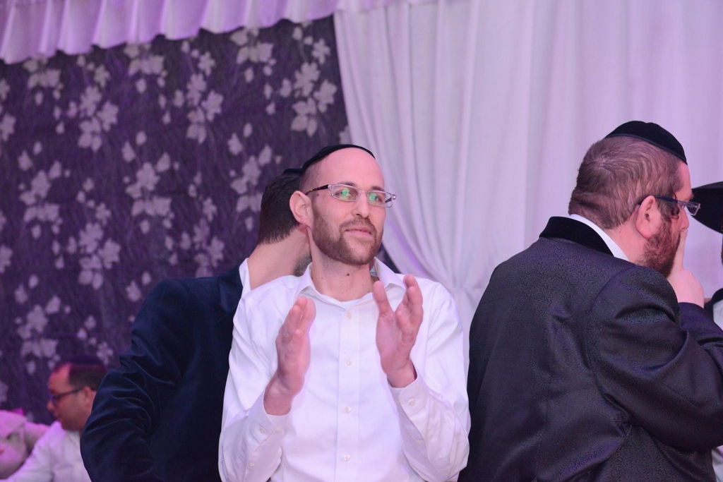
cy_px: 241
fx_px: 1245
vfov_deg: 21.9
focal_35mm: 62
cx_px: 362
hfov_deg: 32.4
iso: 3200
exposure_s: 1/100
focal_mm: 62
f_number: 5
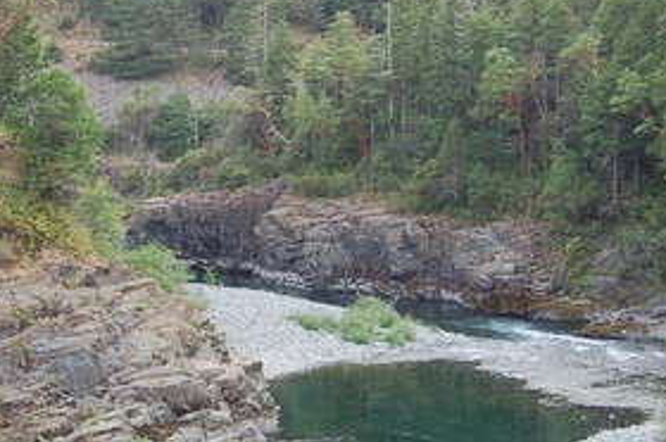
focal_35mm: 121
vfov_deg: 11.3
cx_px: 169
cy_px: 162
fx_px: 2236
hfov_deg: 16.9
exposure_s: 1/100
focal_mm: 30
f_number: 4.2
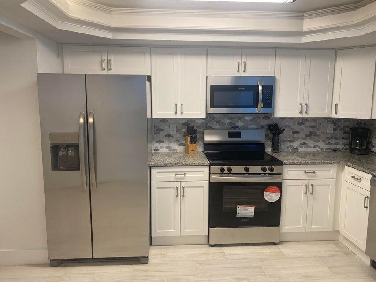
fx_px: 282
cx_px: 188
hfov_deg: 67.3
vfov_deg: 53.1
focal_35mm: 26
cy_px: 141
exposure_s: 1/120
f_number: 1.8
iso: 100
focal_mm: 4.25
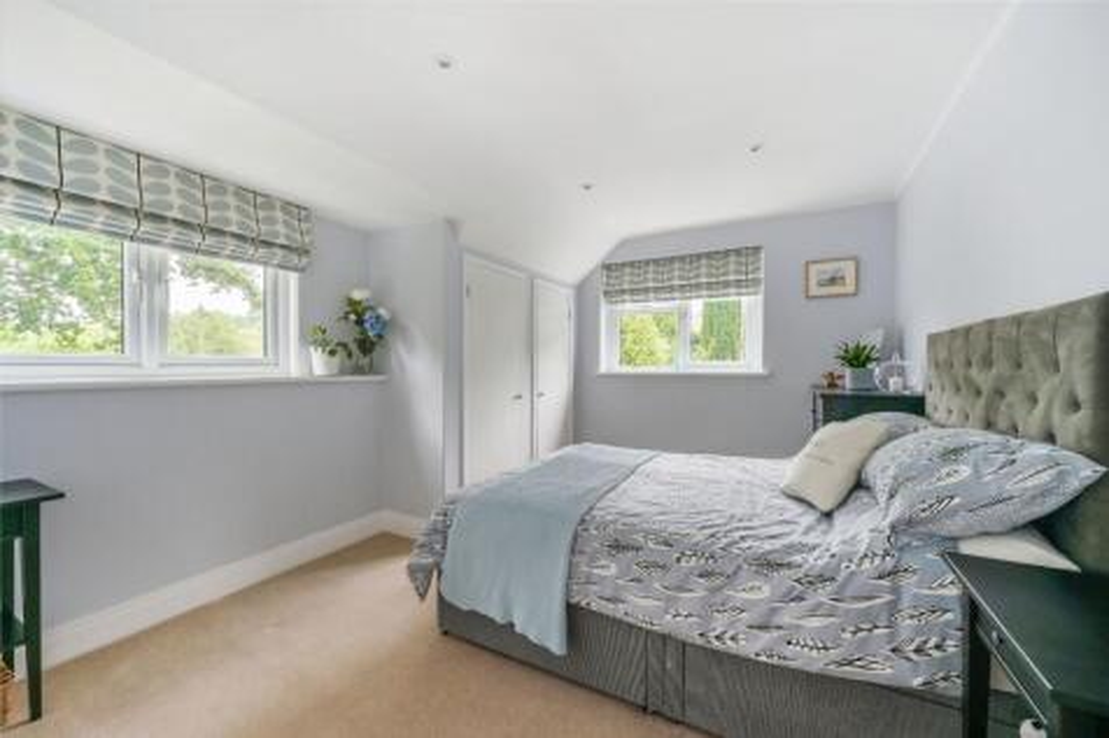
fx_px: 431
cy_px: 369
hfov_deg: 104.3
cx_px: 554
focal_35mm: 14
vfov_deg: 81.2
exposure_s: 1/4
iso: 400
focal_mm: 14
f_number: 13
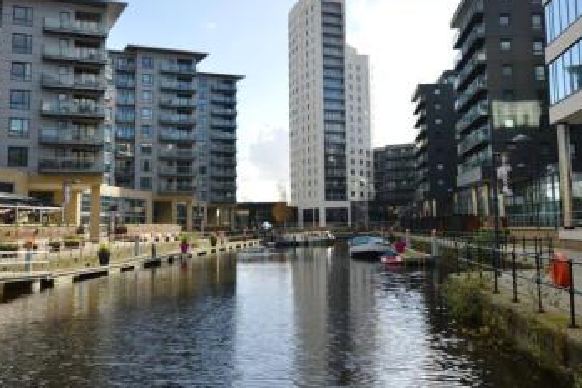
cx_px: 309
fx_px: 663
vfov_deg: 32.5
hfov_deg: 47.4
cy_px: 146
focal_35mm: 41
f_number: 7.1
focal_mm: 20
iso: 100
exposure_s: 1/250
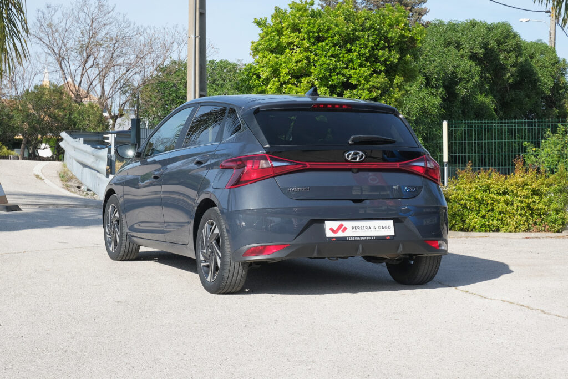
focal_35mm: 68
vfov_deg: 20.0
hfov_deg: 29.7
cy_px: 190
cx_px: 284
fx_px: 1073
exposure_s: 1/200
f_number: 9
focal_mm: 45
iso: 160
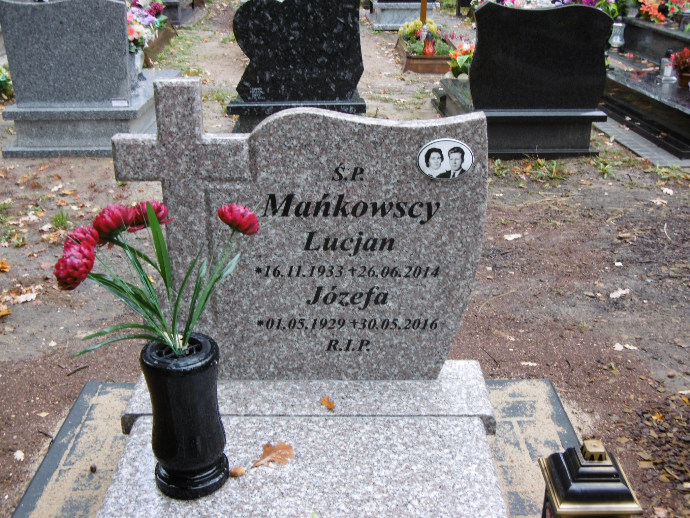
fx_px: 857
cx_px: 345
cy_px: 259
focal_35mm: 43
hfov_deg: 43.9
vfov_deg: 33.6
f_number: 3.8
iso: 100
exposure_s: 1/60
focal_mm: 7.7
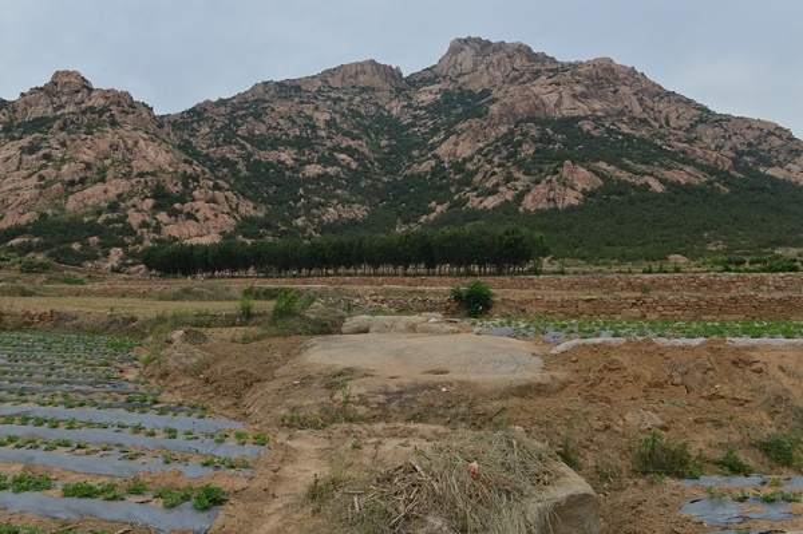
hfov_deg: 73.8
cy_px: 267
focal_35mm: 24
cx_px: 402
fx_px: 535
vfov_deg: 53.1
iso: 200
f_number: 11
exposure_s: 1/320
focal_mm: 24
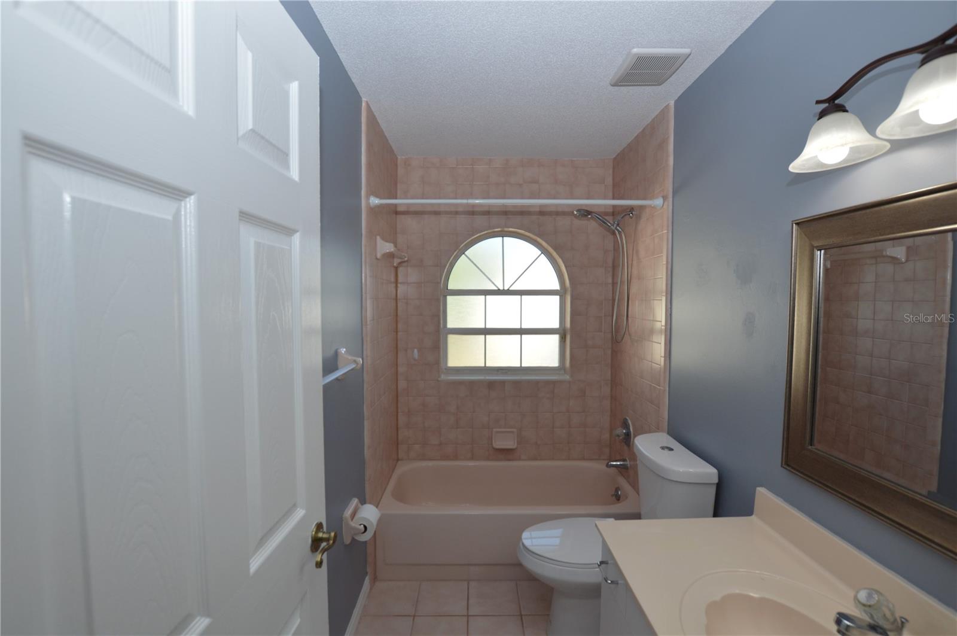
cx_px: 478
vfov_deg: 77.2
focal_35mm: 15
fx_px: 398
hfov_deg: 100.5
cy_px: 318
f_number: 5.6
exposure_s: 1/125
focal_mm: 10
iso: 250
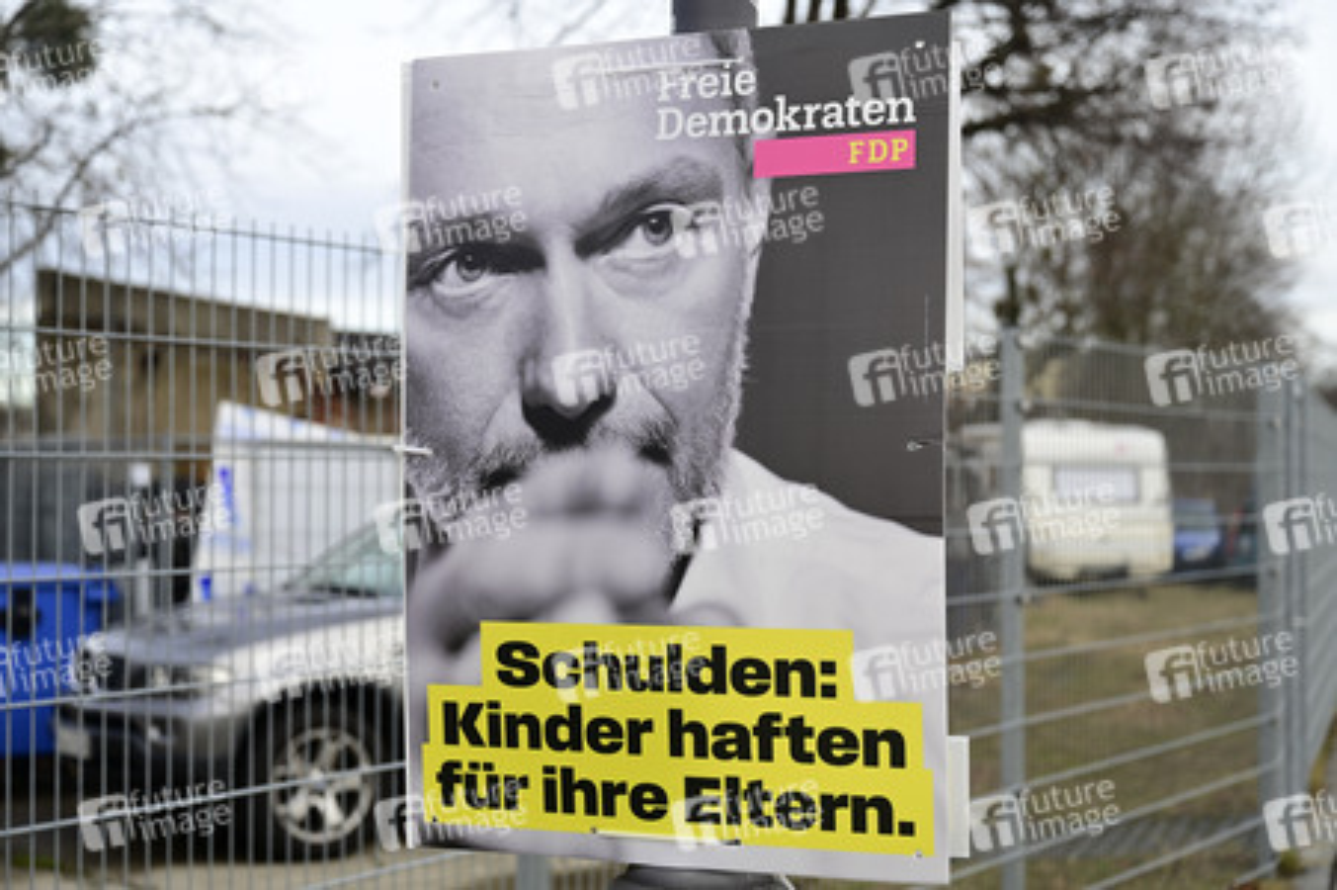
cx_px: 668
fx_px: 2115
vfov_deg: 23.7
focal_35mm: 57
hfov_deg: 35.1
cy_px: 445
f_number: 4
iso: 100
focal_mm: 57
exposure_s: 1/200
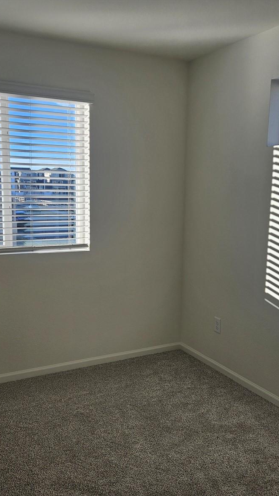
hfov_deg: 34.6
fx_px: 447
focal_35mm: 34
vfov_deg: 58.0
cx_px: 136
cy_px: 251
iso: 25
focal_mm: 5.4
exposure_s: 1/481
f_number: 1.8
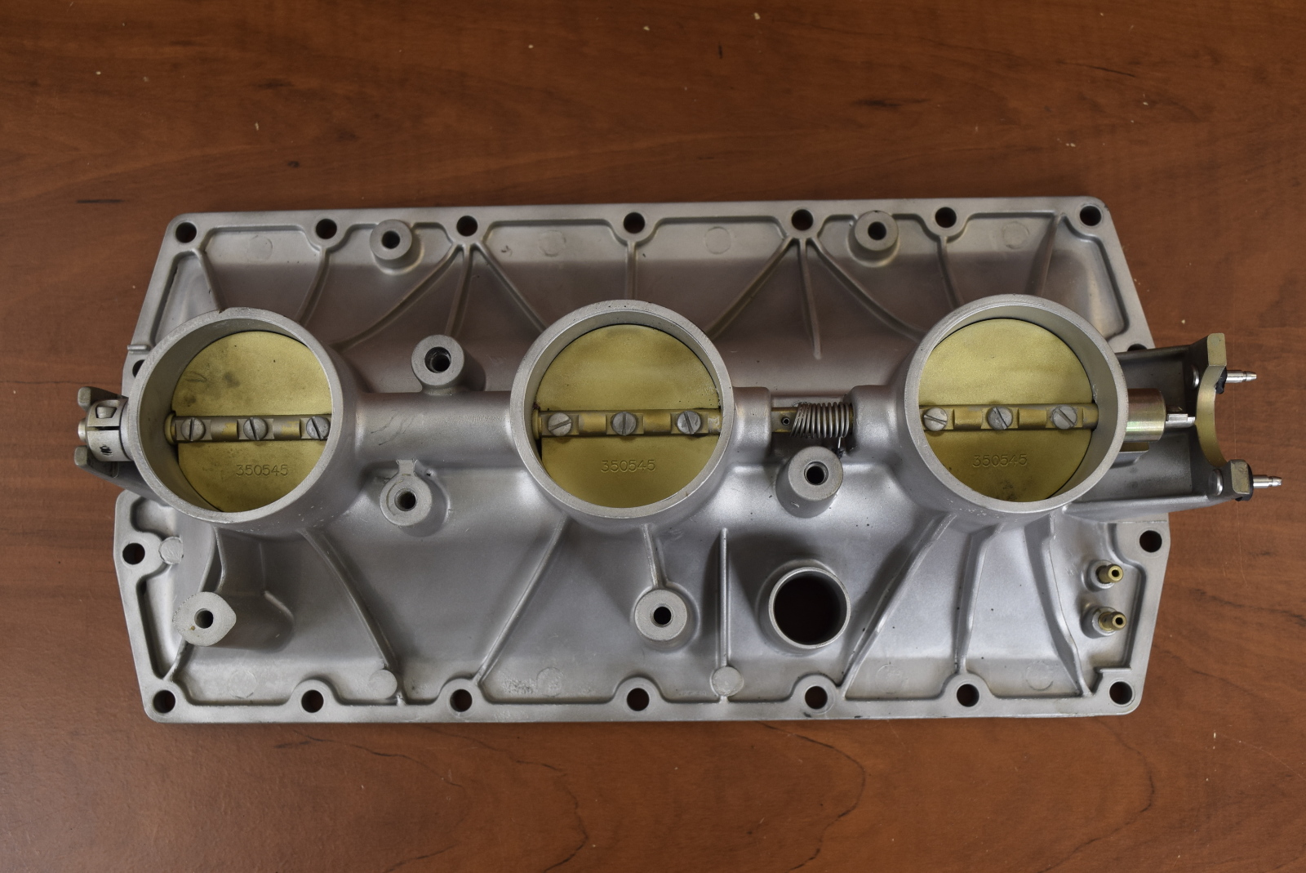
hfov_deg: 51.3
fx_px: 1361
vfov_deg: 35.5
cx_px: 653
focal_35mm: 38
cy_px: 436
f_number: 8
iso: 400
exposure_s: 1/125
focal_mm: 25
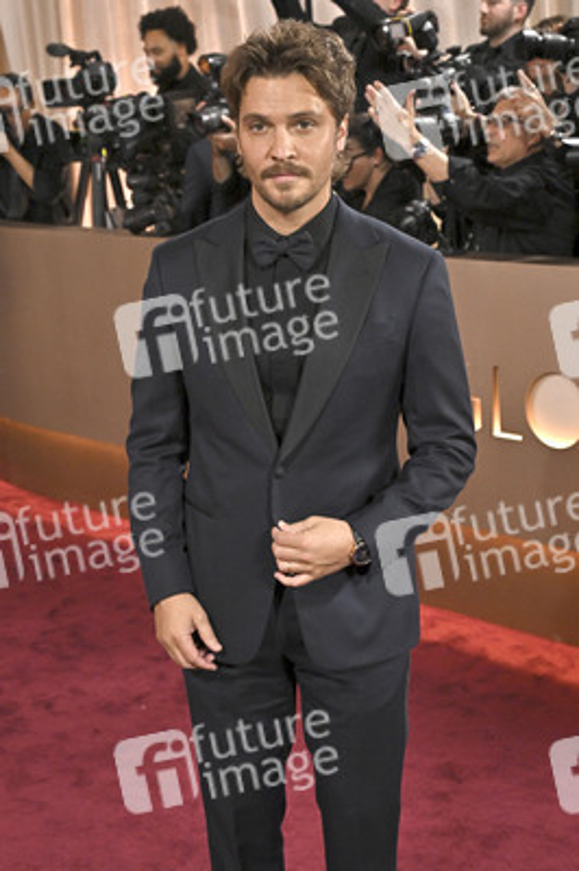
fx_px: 1377
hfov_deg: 23.7
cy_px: 436
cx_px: 290
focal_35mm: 57
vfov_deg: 35.1
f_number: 5.6
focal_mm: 57
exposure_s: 1/320
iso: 2500
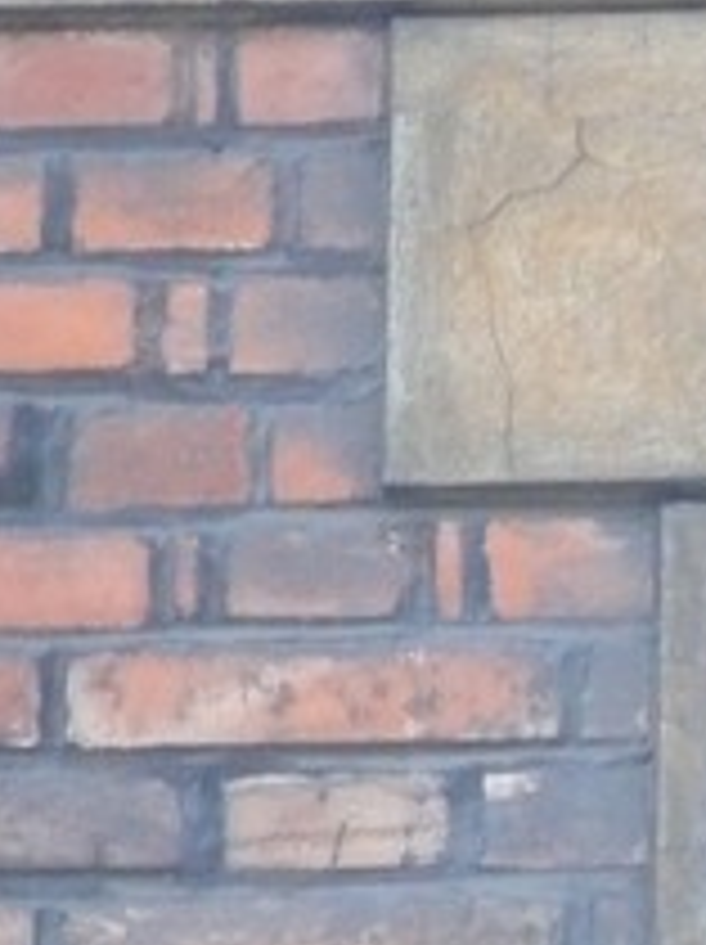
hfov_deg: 1.0
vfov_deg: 1.3
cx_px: 1102
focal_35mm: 1501
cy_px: 580
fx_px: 40901
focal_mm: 88.8
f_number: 3.7
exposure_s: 1/125
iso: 320
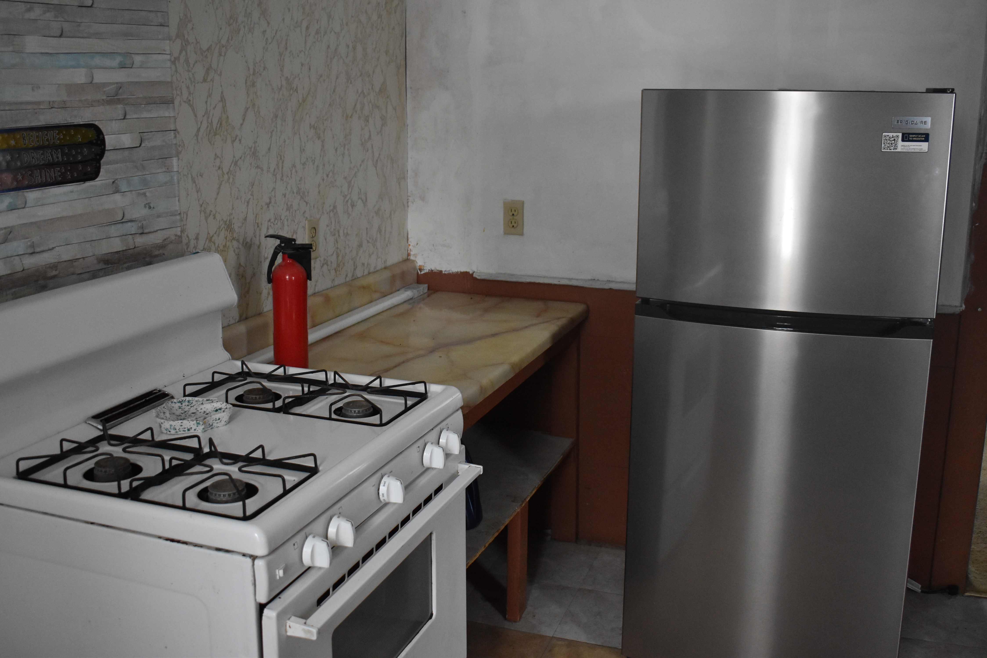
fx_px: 1028
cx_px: 494
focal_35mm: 38
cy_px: 329
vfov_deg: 35.5
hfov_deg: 51.3
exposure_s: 1/60
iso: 2800
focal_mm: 25
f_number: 4
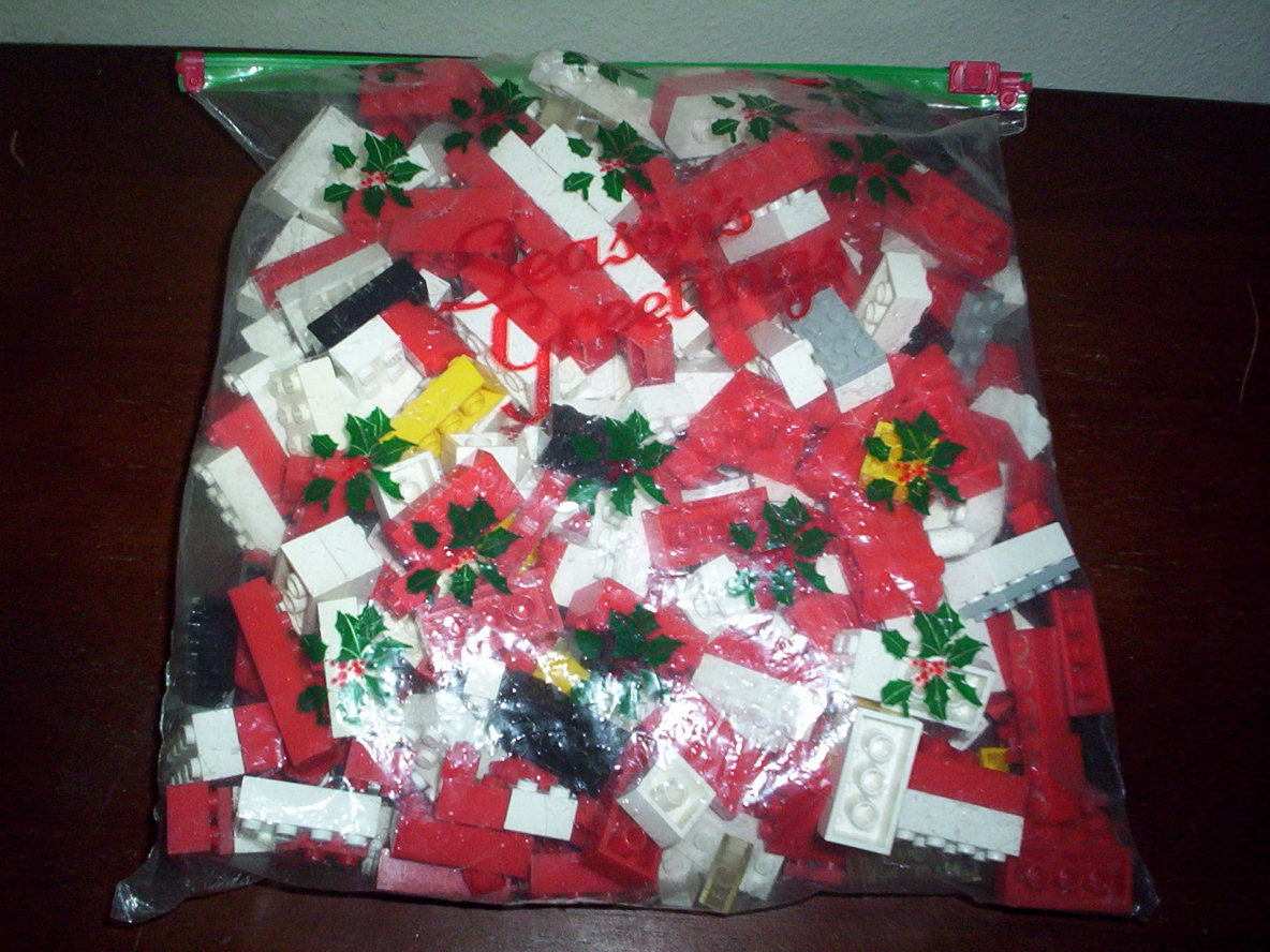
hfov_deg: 49.0
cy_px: 476
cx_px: 635
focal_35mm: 38
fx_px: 1394
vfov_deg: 37.7
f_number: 4.5
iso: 140
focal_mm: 4.99
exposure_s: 1/60
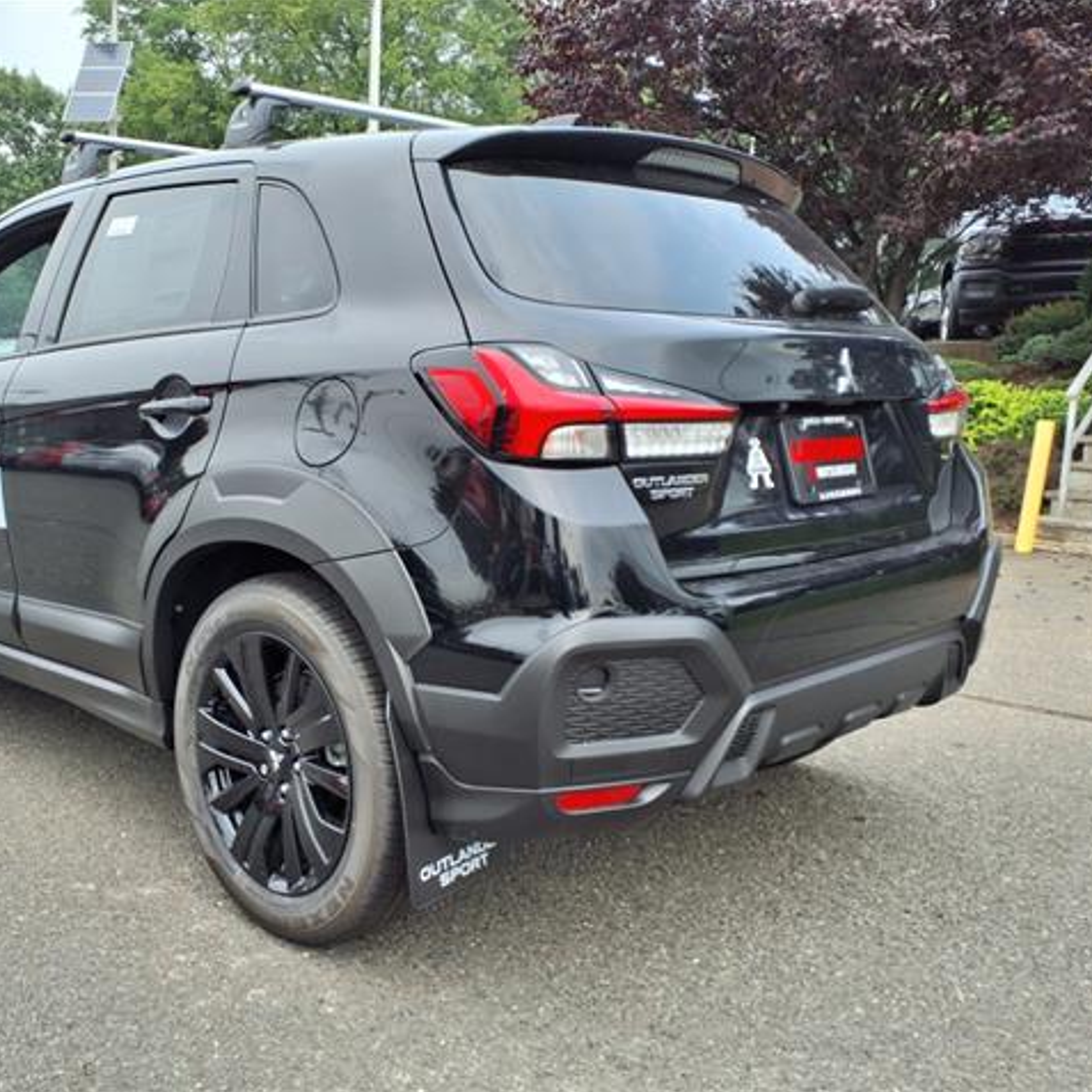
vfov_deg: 51.1
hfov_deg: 50.4
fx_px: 1142
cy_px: 545
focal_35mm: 32
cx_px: 391
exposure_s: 1/455
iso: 40
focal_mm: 3.58
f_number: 1.9
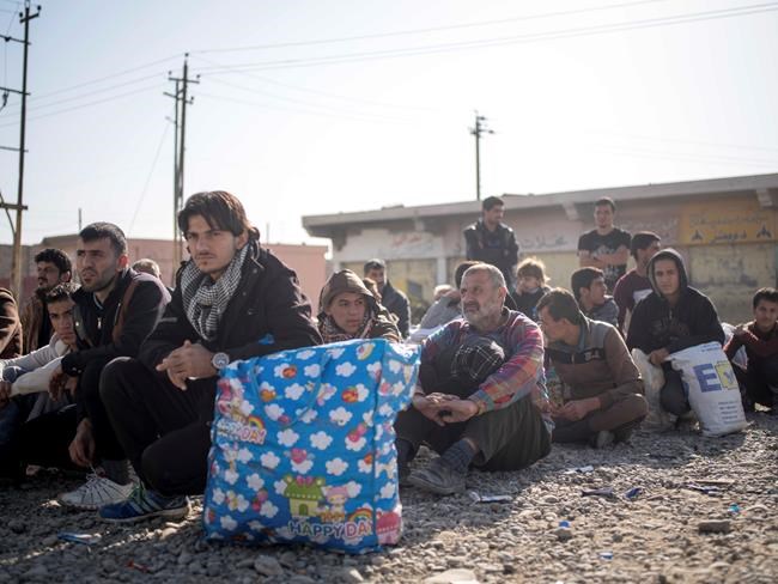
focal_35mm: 43
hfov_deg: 43.8
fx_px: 967
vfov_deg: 33.6
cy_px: 292
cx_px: 389
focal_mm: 55
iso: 100
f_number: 2.8
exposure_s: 1/500
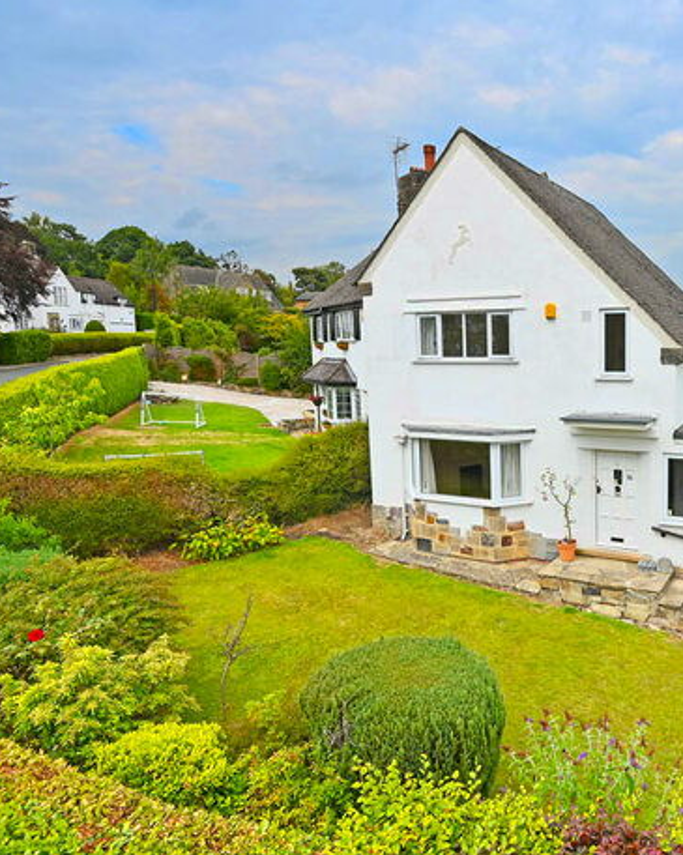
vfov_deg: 72.6
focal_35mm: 23
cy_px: 421
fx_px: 582
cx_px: 574
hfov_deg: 55.2
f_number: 8
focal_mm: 16
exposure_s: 1/200
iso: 100
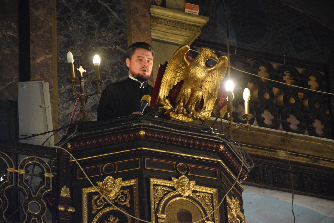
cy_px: 112
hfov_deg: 13.0
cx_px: 167
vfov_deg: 8.7
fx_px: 1461
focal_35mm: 158
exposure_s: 1/60
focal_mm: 105
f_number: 5.6
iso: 5000
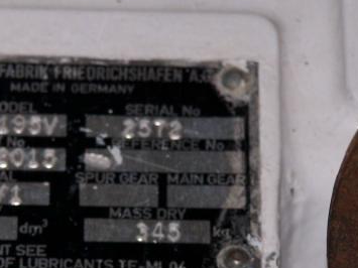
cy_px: 226
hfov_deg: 6.5
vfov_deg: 4.9
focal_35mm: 305
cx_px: 56
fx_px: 3153
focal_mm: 28
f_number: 3.2
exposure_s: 1/125
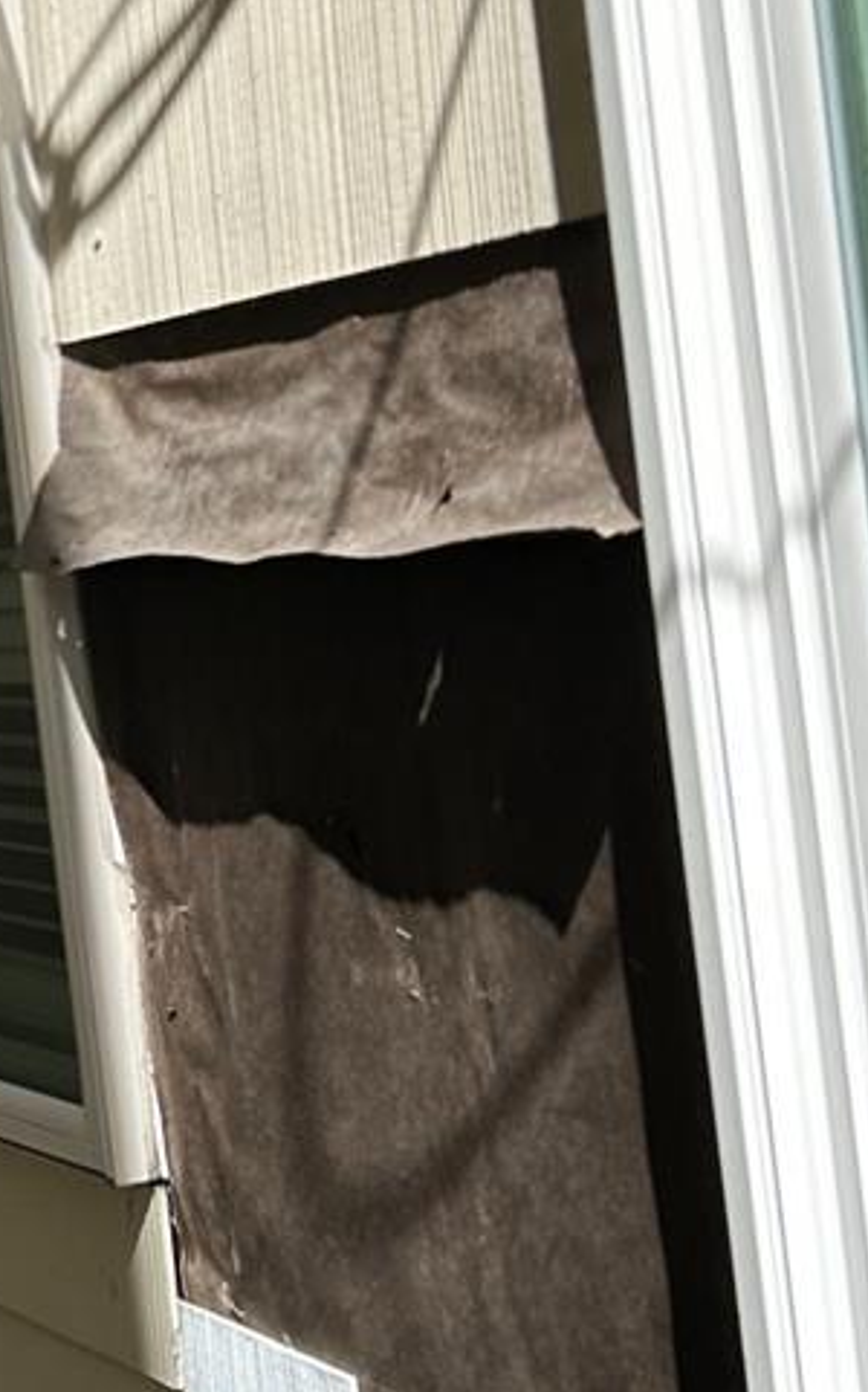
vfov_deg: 24.1
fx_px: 3260
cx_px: -360
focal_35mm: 86
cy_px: 582
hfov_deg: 14.3
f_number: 1.5
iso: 50
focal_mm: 5.7
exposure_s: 1/5076
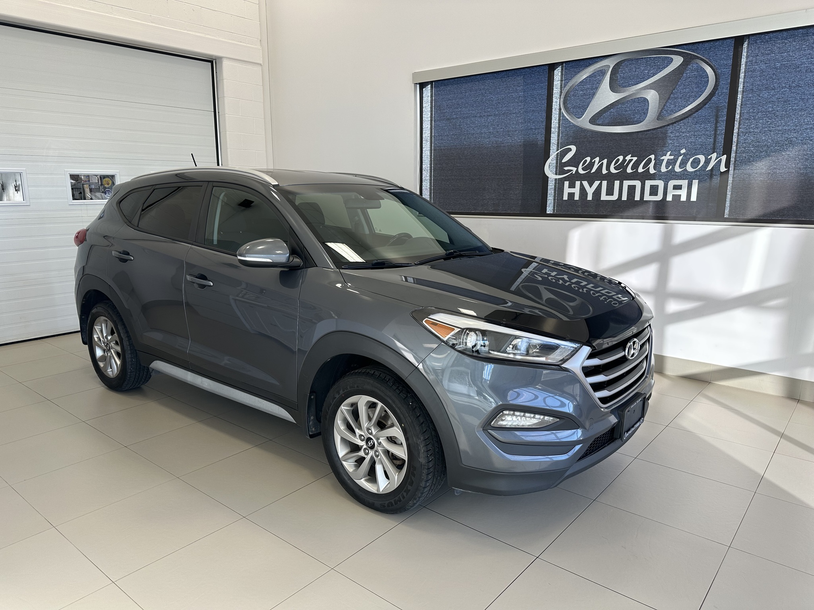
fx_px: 564
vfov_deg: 56.8
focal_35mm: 24
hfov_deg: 71.6
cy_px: 305
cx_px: 407
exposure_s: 1/121
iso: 80
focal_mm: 6.86
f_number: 1.78
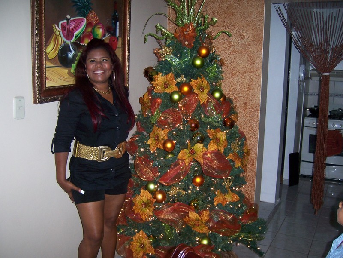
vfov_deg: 39.7
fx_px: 357
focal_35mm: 36
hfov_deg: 51.4
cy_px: 129
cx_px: 172
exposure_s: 1/60
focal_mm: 6.2
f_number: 2.8
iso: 125
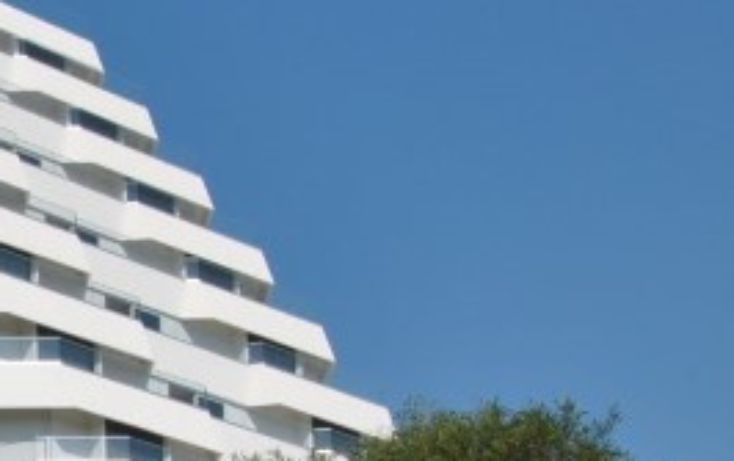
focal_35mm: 145
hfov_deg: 13.6
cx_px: -366
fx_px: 2904
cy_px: 632
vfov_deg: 8.9
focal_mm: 22
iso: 100
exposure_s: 1/320
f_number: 9
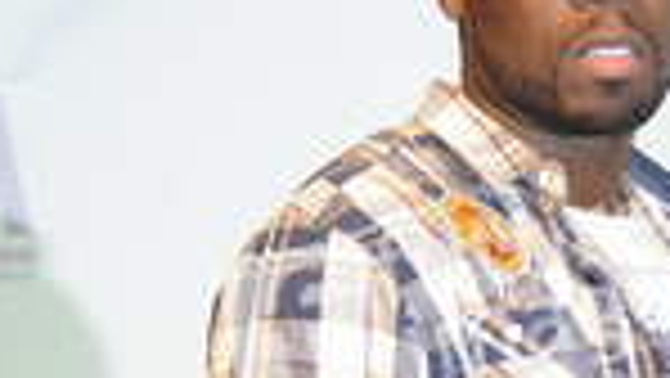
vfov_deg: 3.8
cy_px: 531
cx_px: 580
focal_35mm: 315
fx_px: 5599
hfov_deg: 6.8
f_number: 5.6
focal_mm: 112
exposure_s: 1/125
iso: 1250
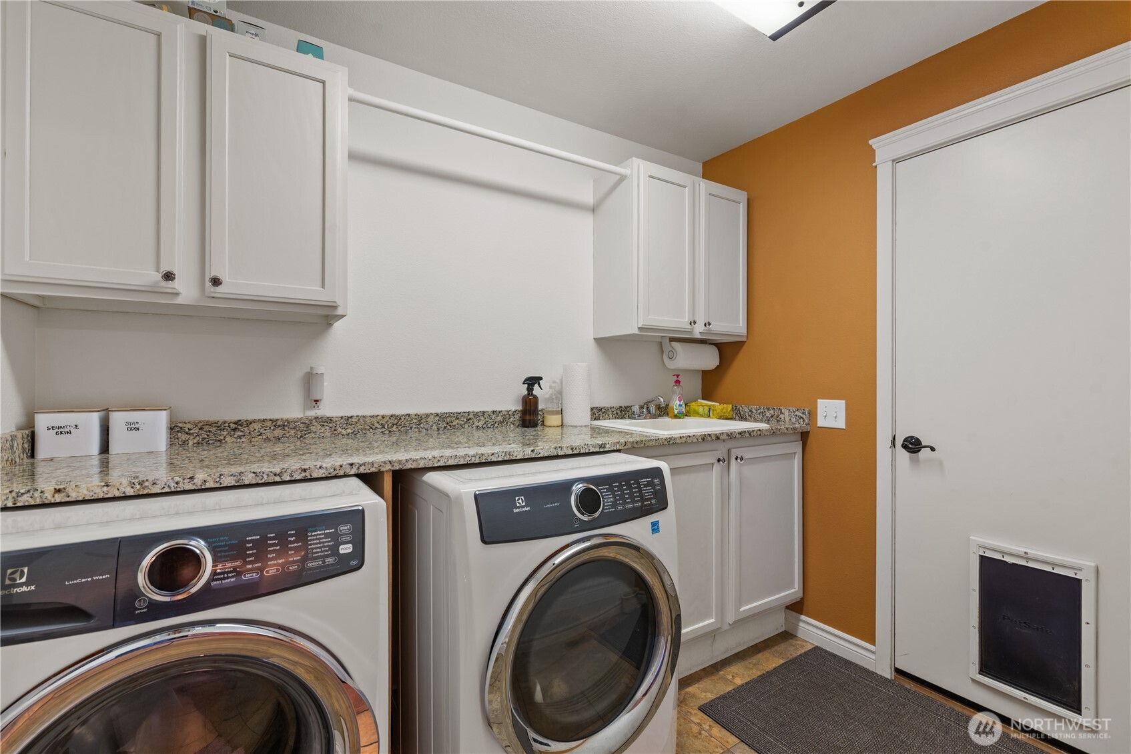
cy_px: 377
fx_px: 471
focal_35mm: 15
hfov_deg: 100.4
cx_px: 566
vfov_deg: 77.4
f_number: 8
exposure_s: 1/2.5
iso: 200
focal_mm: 15
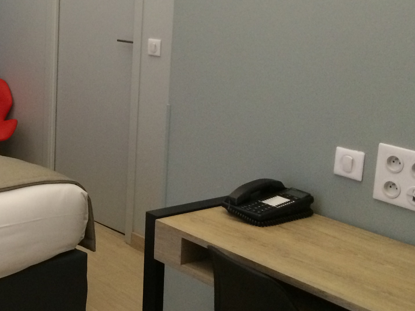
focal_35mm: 66
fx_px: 791
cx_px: -14
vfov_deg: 22.1
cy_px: 92
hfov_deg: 27.5
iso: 320
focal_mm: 4.15
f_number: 2.2
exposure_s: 1/33
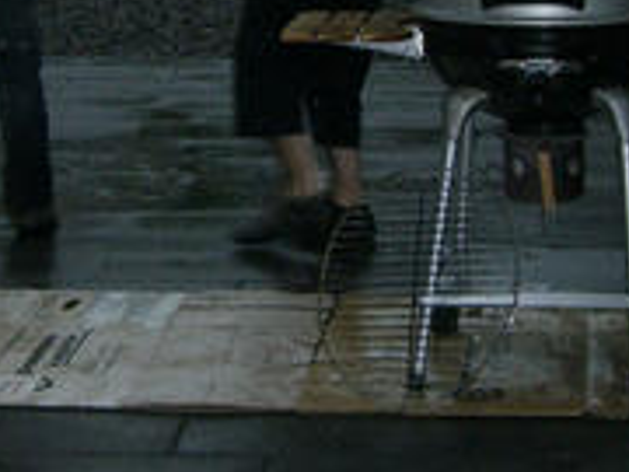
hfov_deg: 14.6
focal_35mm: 135
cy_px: 84
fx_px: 2453
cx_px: 318
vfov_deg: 10.9
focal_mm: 6.2
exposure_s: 1/60
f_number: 2.7
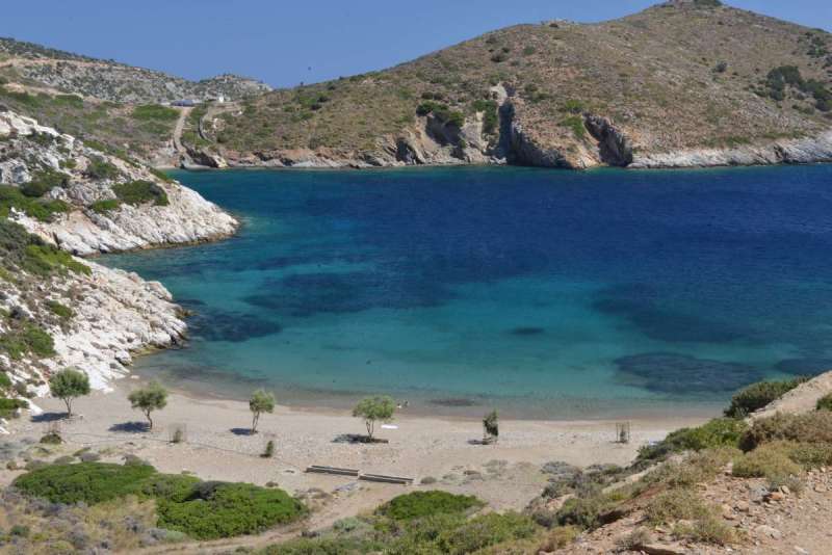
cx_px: 416
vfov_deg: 28.1
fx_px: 1110
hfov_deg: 41.1
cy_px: 278
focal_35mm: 48
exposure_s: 1/250
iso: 2500
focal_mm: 48
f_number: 22
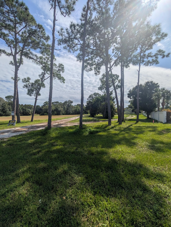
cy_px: 114
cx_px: 86
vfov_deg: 110.5
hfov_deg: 94.6
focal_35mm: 12
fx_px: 79
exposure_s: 1/9804
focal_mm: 2.02
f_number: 1.7
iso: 60
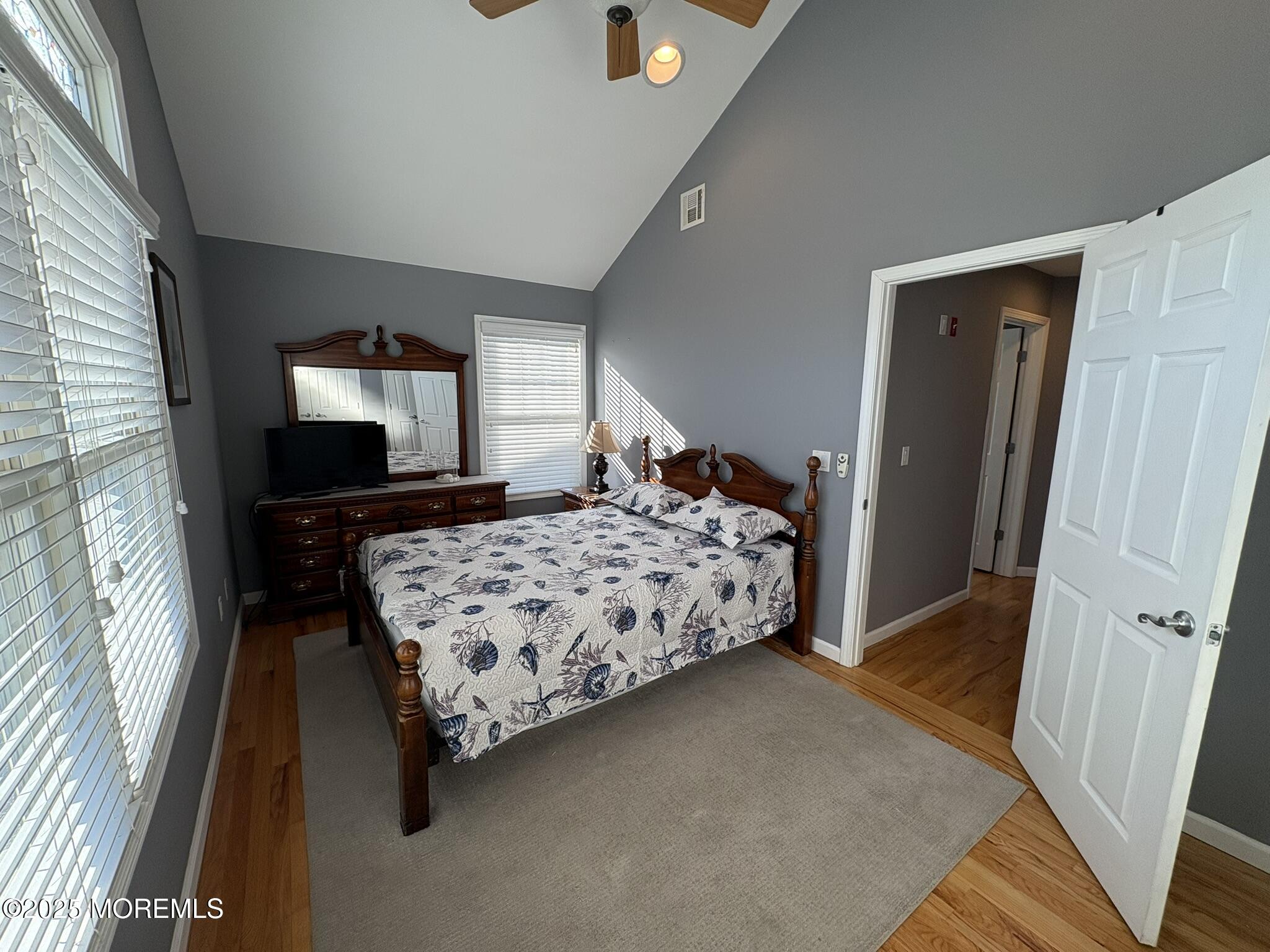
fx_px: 514
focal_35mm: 14
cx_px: 635
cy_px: 476
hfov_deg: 102.1
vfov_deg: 85.7
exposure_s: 1/120
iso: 64
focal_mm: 2.22
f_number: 2.2
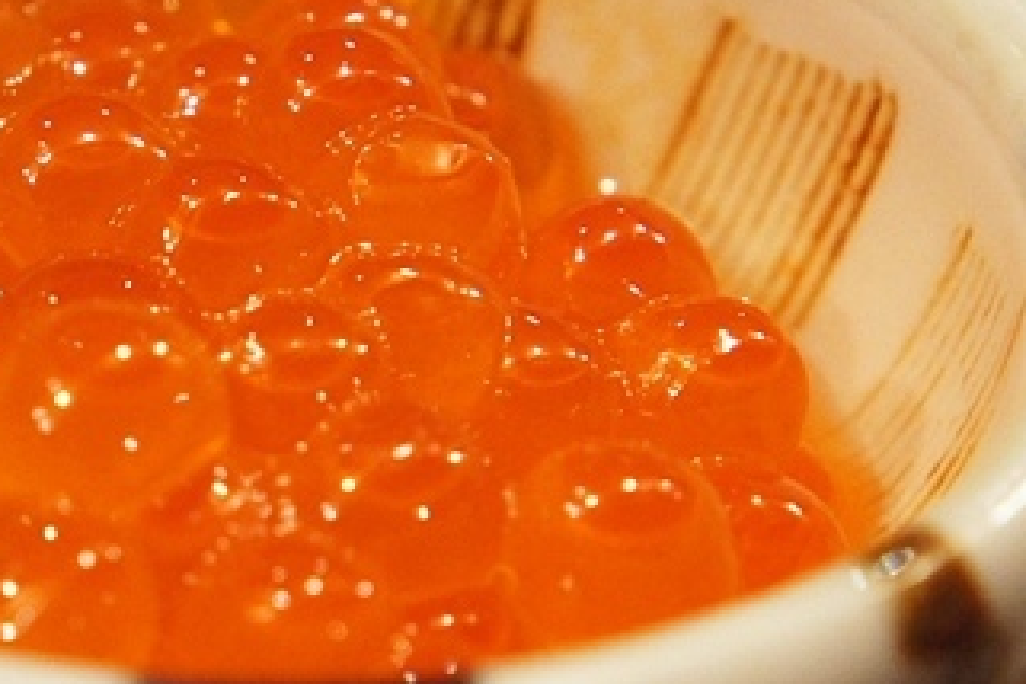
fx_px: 4913
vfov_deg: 8.0
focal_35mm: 172
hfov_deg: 11.8
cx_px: 42
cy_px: 376
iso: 1600
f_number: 5.6
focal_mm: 41
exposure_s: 1/30
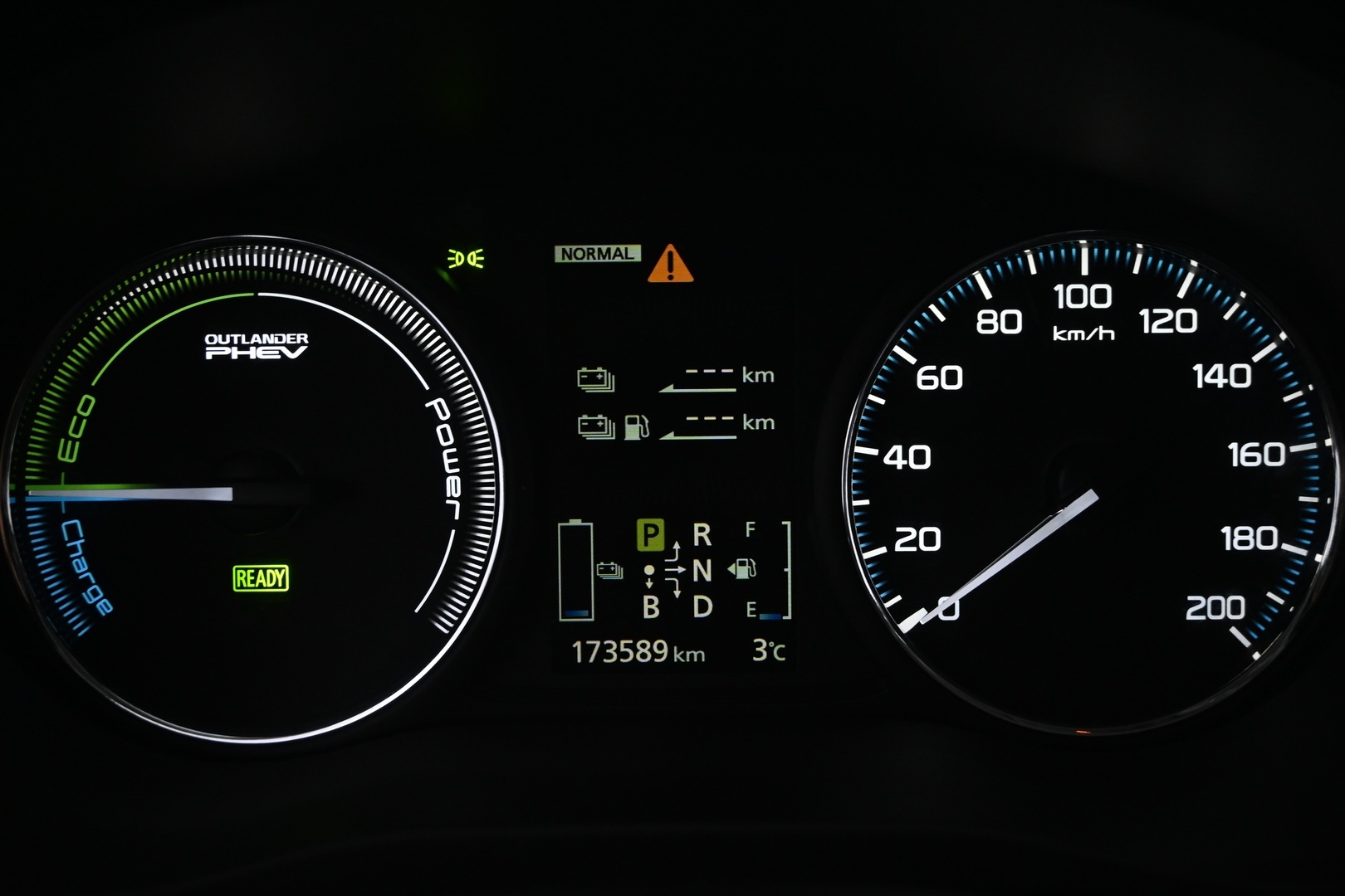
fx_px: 1289
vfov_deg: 38.4
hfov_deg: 55.1
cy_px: 448
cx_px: 672
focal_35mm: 34
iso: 1600
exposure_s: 1/20
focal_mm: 23
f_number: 4.2
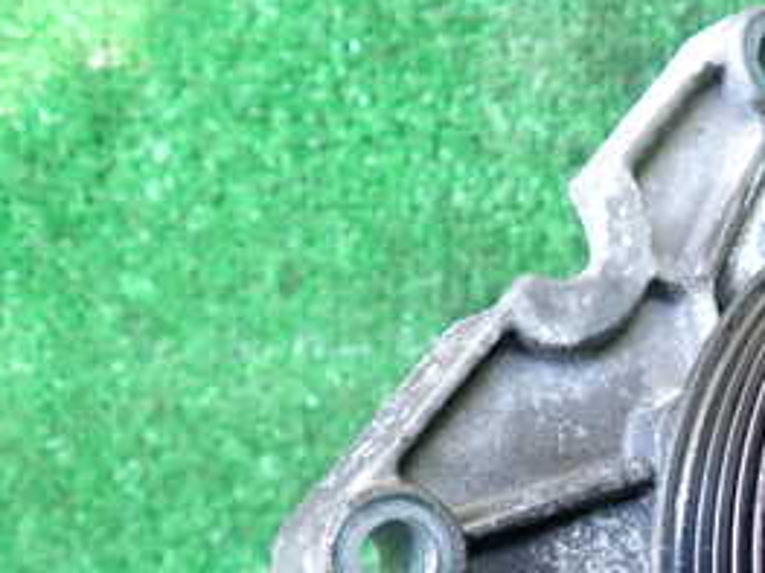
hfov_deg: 30.5
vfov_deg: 25.2
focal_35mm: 57
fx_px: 1259
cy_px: 460
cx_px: 826
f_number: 2
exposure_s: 1/30
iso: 250
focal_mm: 4.5
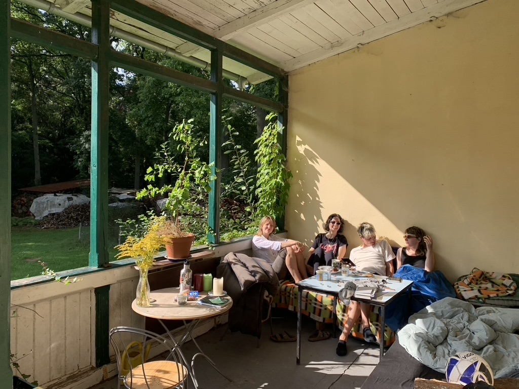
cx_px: 260
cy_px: 194
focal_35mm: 26
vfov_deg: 53.1
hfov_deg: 67.3
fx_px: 390
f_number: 1.8
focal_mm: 4.25
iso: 25
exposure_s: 1/1205
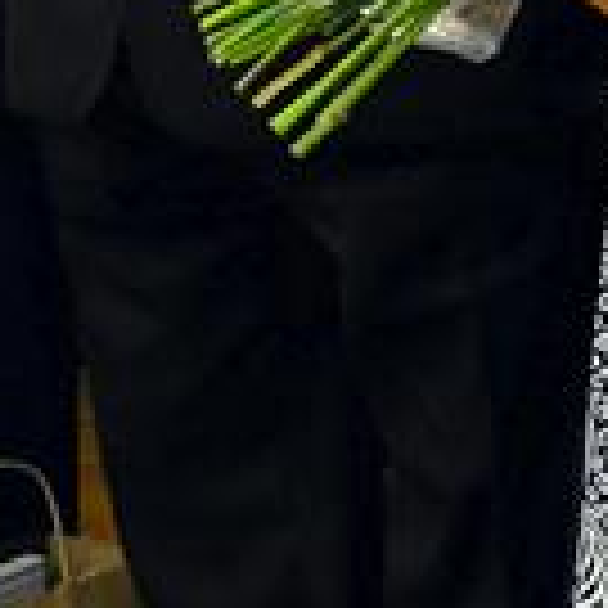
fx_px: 3497
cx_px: 1901
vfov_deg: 9.7
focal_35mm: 176
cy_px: -277
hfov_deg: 8.2
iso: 2500
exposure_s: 1/80
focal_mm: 22
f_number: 5.6
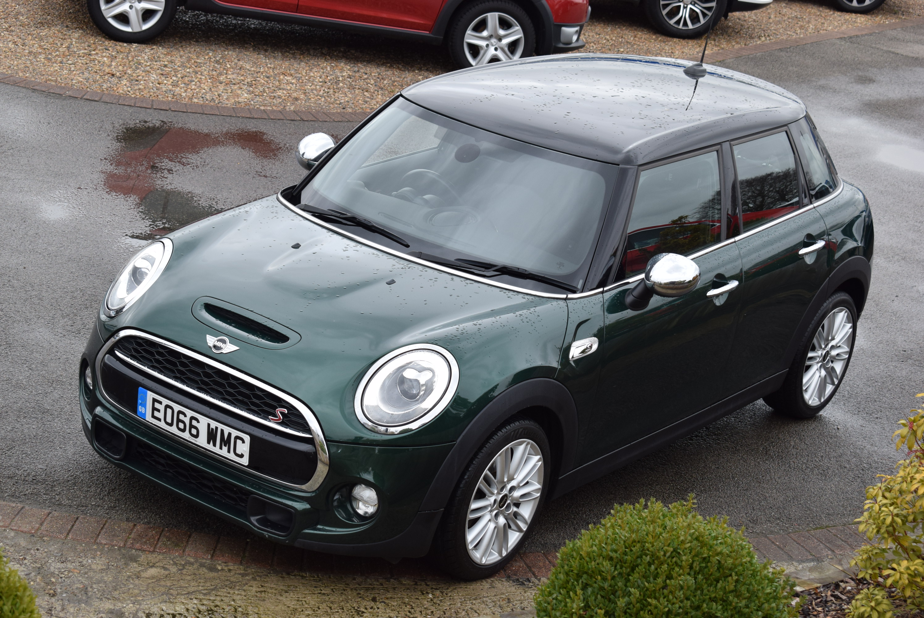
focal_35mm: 78
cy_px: 309
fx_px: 2003
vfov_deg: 17.5
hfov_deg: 26.0
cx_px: 462
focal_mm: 52
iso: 400
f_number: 7.1
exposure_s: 1/200
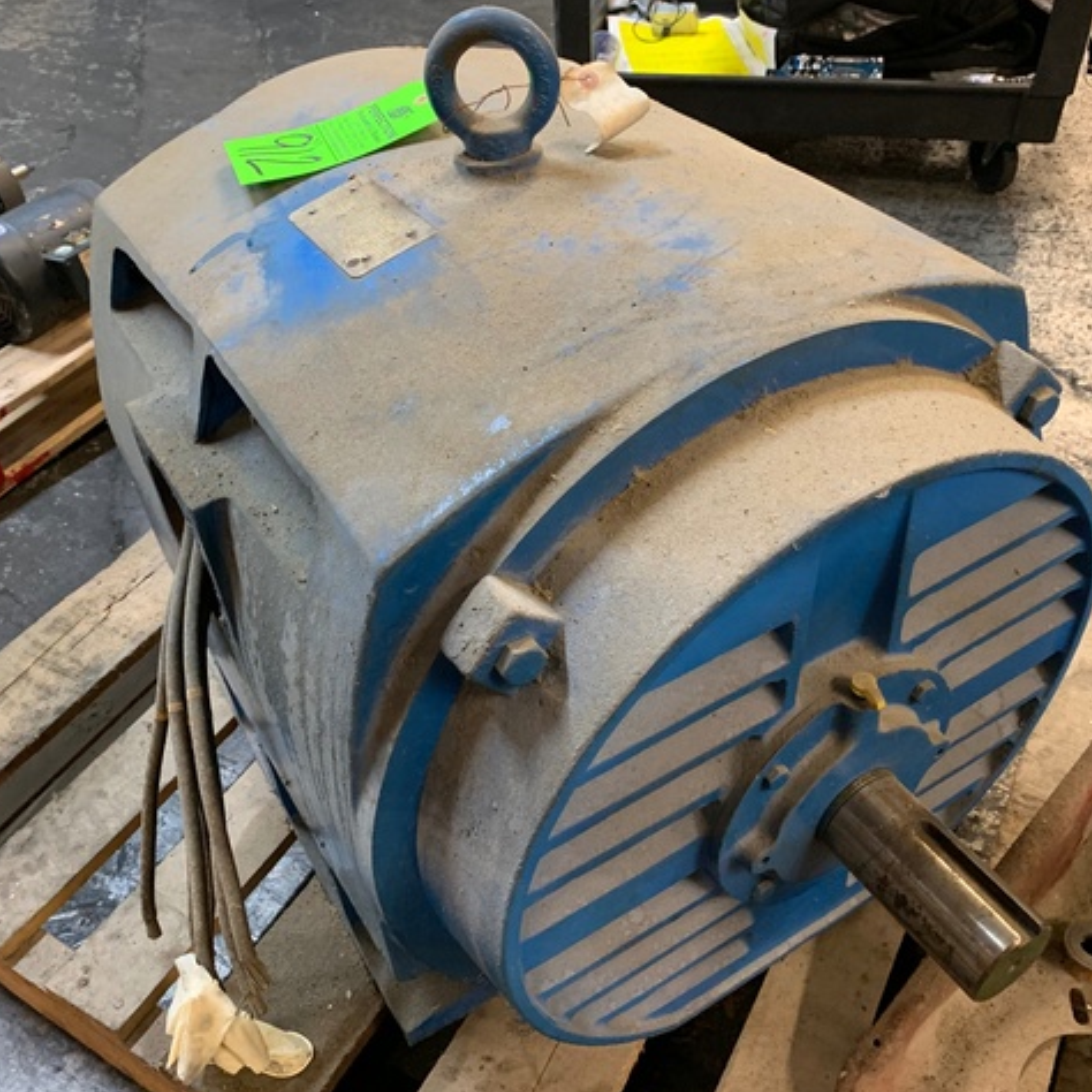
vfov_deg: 52.5
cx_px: 555
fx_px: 1106
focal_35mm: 31
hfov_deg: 52.5
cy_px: 548
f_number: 1.8
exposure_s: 1/40
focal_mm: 4.25
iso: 320
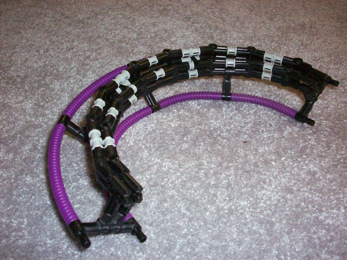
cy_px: 130
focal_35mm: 37
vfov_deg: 38.7
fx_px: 371
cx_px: 174
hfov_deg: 50.1
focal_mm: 6.2
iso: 400
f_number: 2.8
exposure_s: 1/128
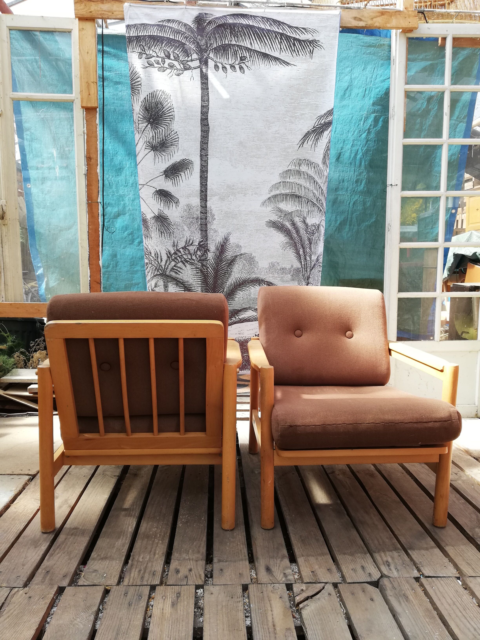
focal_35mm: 26
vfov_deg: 67.3
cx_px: 240
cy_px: 320
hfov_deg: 53.1
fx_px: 481
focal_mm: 3.81
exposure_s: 1/104
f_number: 2.2
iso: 50
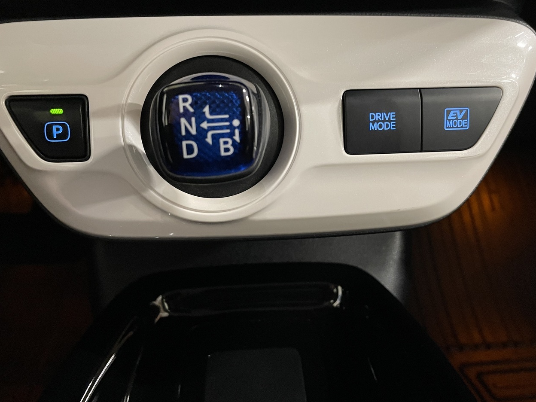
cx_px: 283
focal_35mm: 30
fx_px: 465
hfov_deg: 59.9
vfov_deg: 46.7
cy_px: 181
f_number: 1.6
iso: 640
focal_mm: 4.2
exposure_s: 1/33
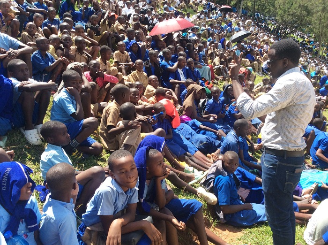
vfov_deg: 44.0
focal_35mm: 32
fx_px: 303
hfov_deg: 56.9
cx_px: 164
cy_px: 122
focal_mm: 3.3
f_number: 2.4
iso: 32
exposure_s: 1/602
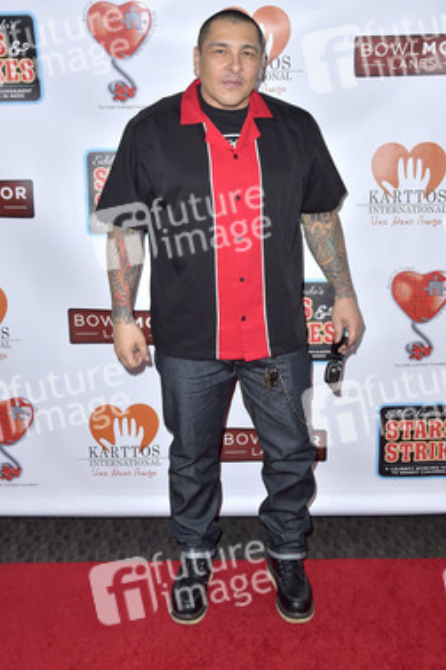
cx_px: 233
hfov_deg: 36.9
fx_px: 669
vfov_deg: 53.1
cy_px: 317
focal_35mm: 36
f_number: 7.1
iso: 320
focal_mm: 34
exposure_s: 1/250
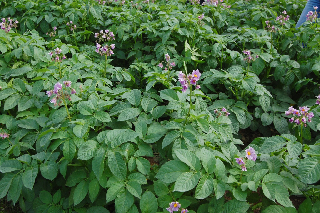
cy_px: 106
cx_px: 160
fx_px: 346
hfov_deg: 49.6
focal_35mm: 39
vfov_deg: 34.2
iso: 400
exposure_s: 1/320
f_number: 9
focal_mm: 26
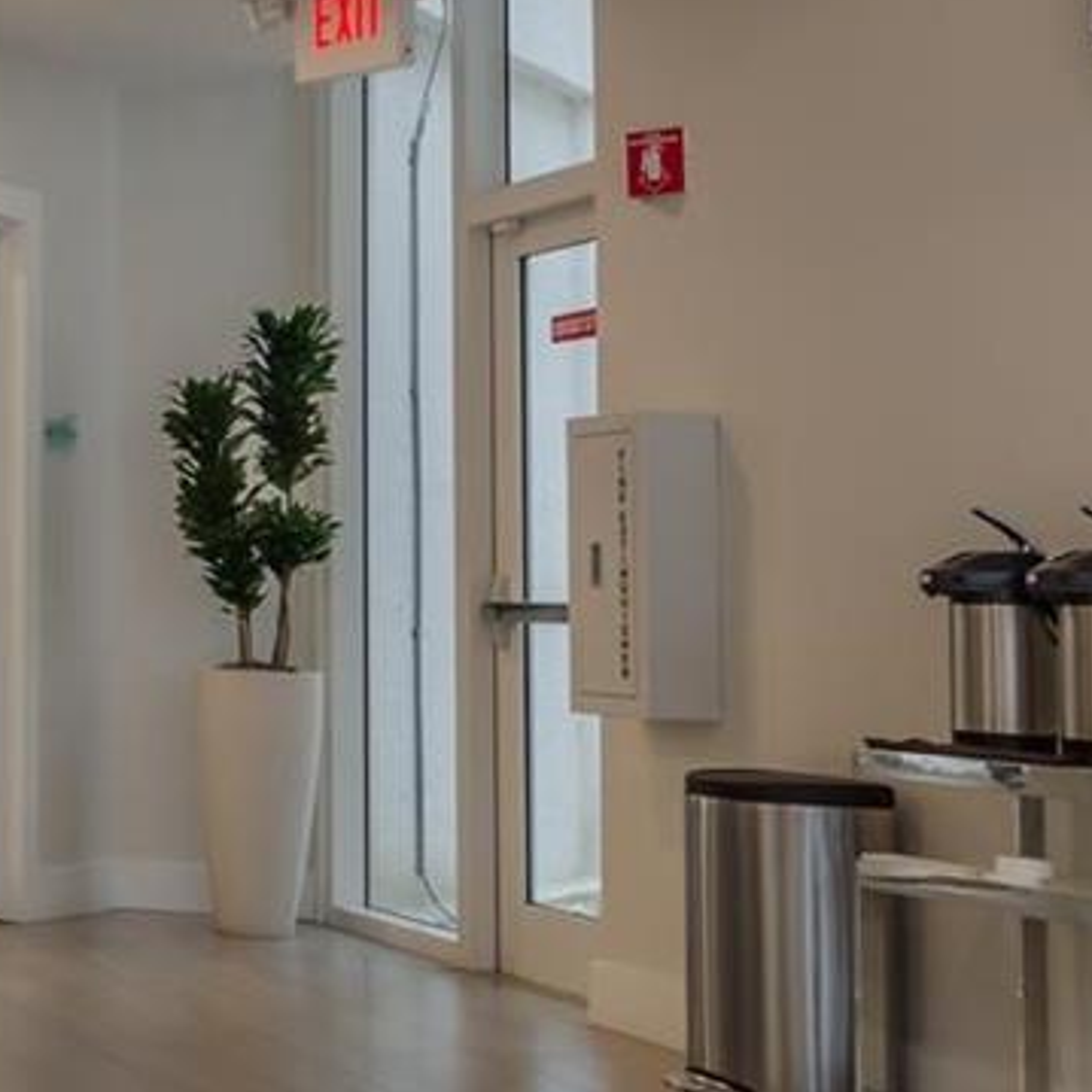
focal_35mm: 68
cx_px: -776
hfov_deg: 19.9
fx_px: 2427
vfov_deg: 25.3
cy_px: 420
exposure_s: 1/2.5
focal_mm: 12
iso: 100
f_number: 9
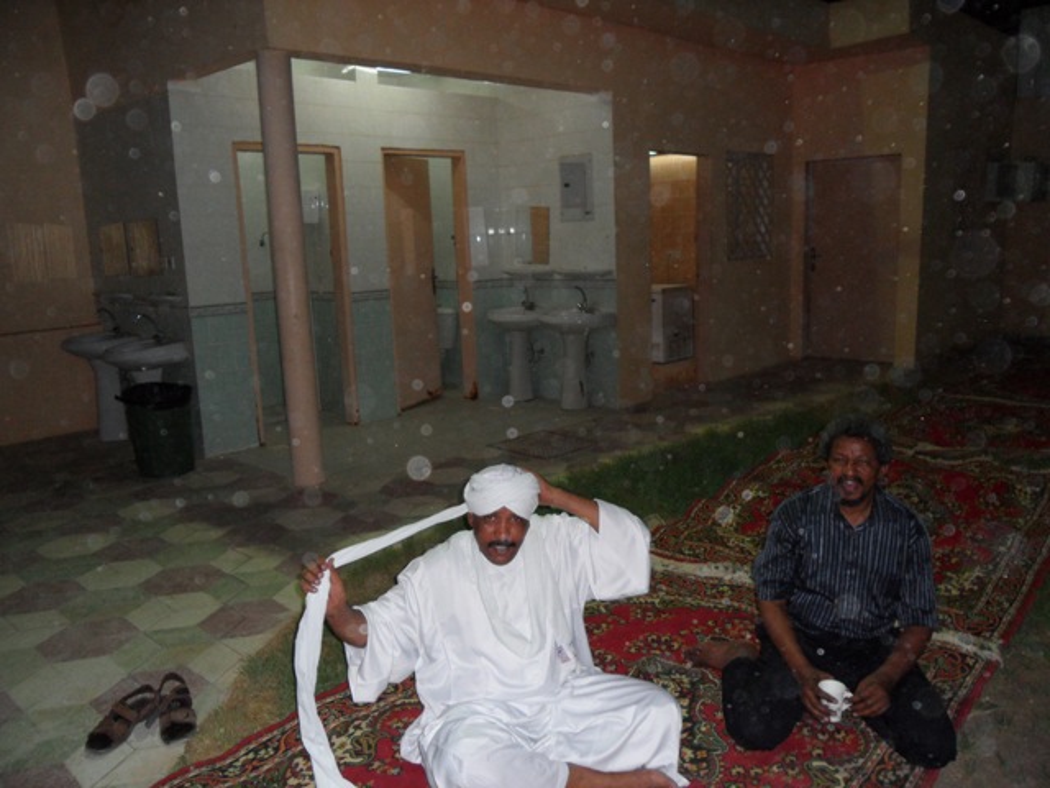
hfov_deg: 65.3
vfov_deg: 51.4
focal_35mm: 27
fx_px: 819
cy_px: 394
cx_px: 525
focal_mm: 4.9
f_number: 3.5
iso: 200
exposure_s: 1/45
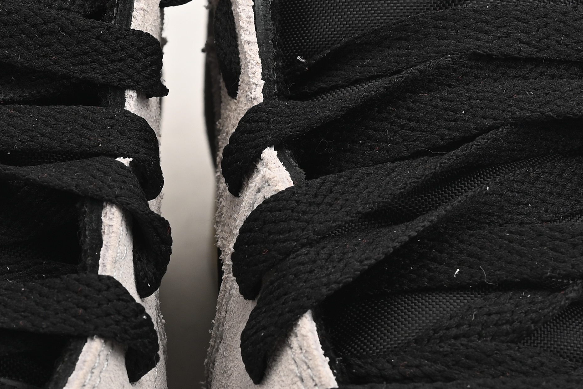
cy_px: 135
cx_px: 231
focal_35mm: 125
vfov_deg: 11.0
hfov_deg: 16.4
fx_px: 2025
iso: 100
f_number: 11
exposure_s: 1/200
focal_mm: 39
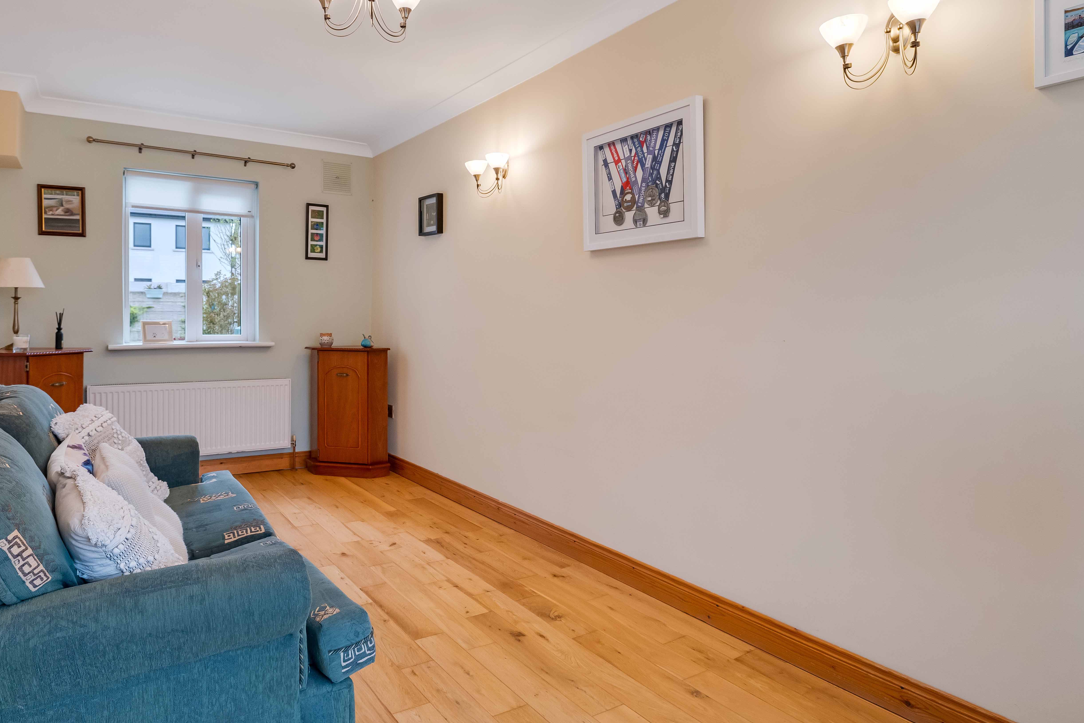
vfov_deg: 59.4
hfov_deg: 80.6
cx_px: 457
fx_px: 632
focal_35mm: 21
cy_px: 333
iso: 640
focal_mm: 17
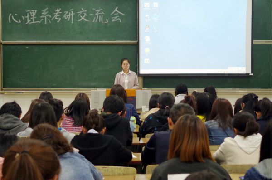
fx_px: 482
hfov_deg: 31.5
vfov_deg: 21.1
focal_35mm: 64
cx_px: 136
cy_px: 90
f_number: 4.5
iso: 1600
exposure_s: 1/60
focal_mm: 42.5
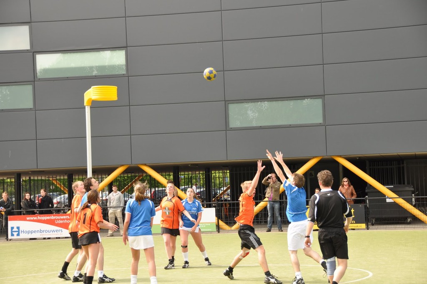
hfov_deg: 24.2
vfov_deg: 16.2
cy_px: 142
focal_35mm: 84
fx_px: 995
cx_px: 214
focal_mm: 56
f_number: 5.6
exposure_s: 1/500
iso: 400
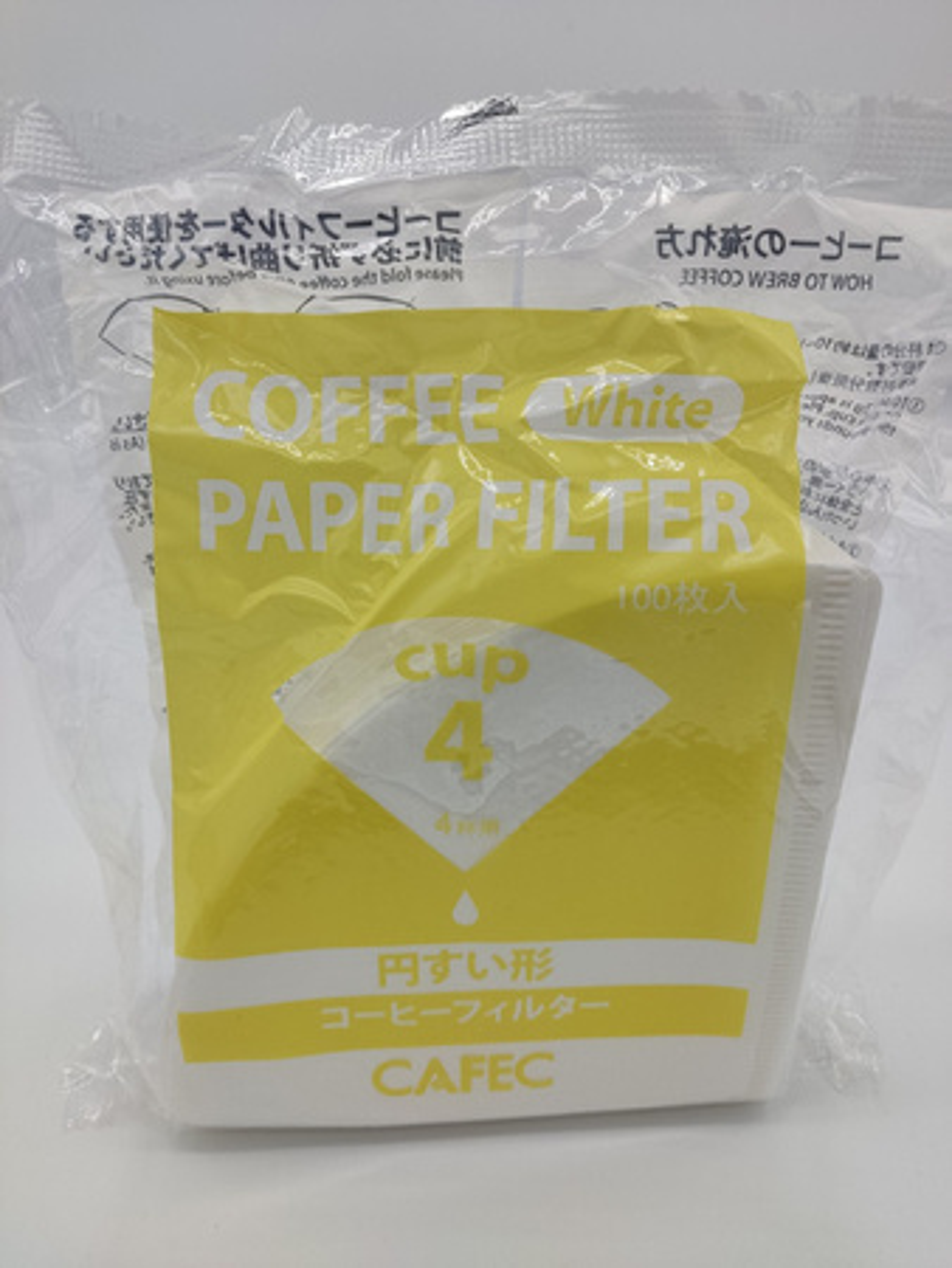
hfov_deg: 54.9
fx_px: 916
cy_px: 634
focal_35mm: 25
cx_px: 476
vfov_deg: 69.4
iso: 50
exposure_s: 1/311
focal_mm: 4.71
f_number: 1.79
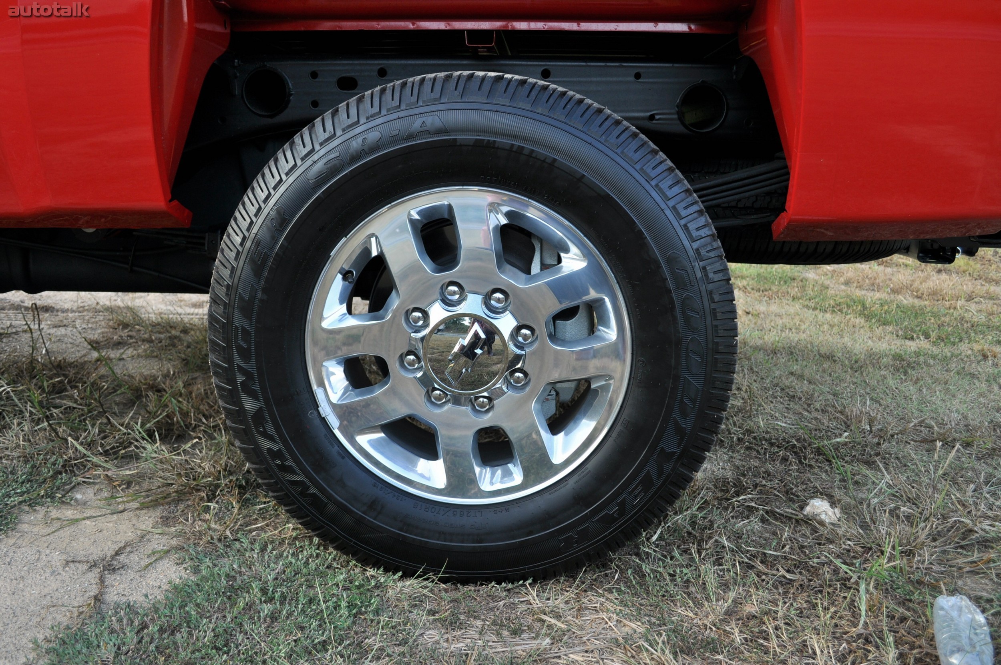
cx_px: 500
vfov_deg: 43.5
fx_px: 833
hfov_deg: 62.0
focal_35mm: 30
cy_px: 332
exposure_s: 1/100
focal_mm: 20
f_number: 5
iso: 200
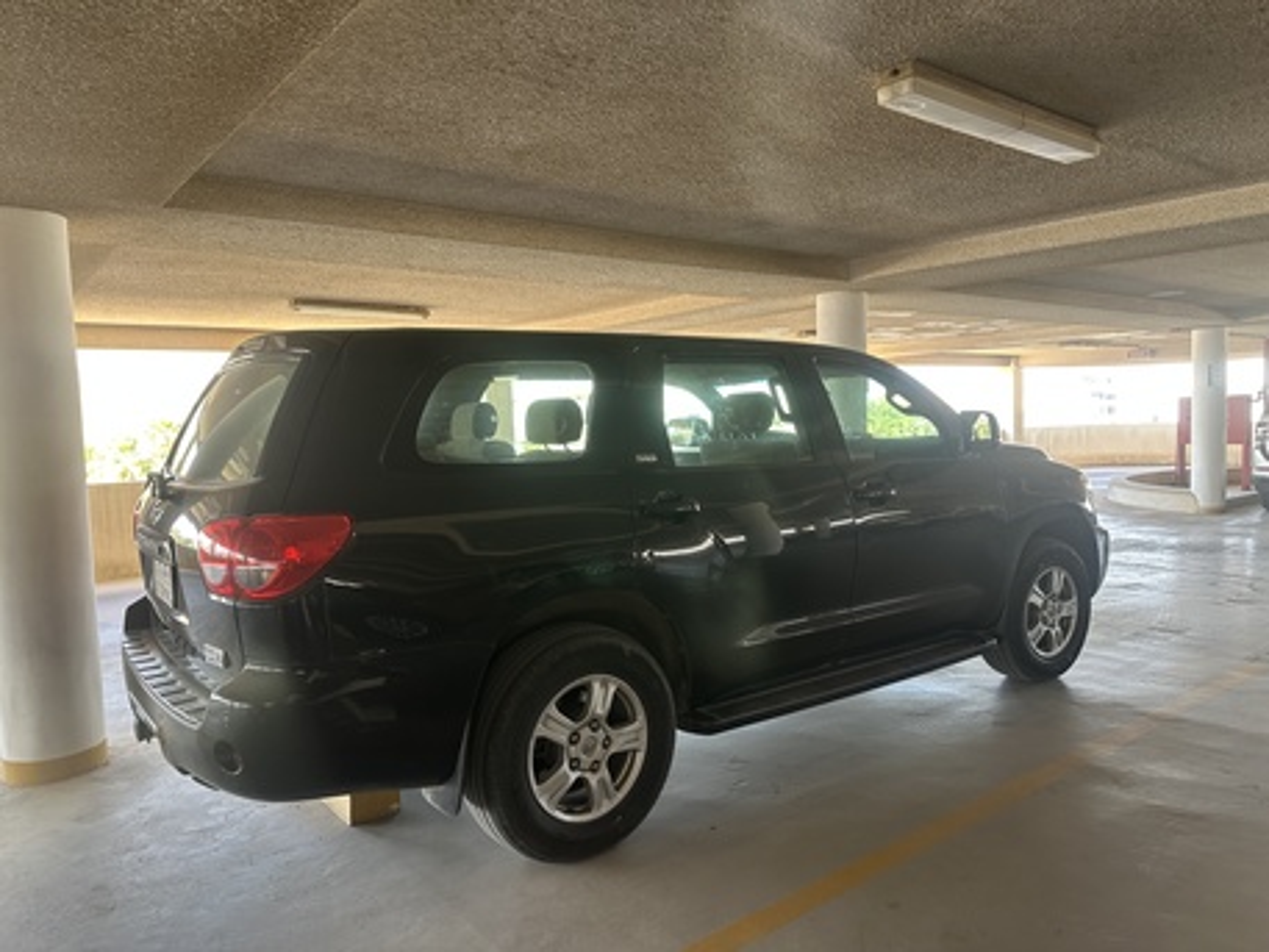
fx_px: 880
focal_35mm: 24
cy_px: 476
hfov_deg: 71.6
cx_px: 634
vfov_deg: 56.8
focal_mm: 6.86
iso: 100
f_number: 1.78
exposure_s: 1/121
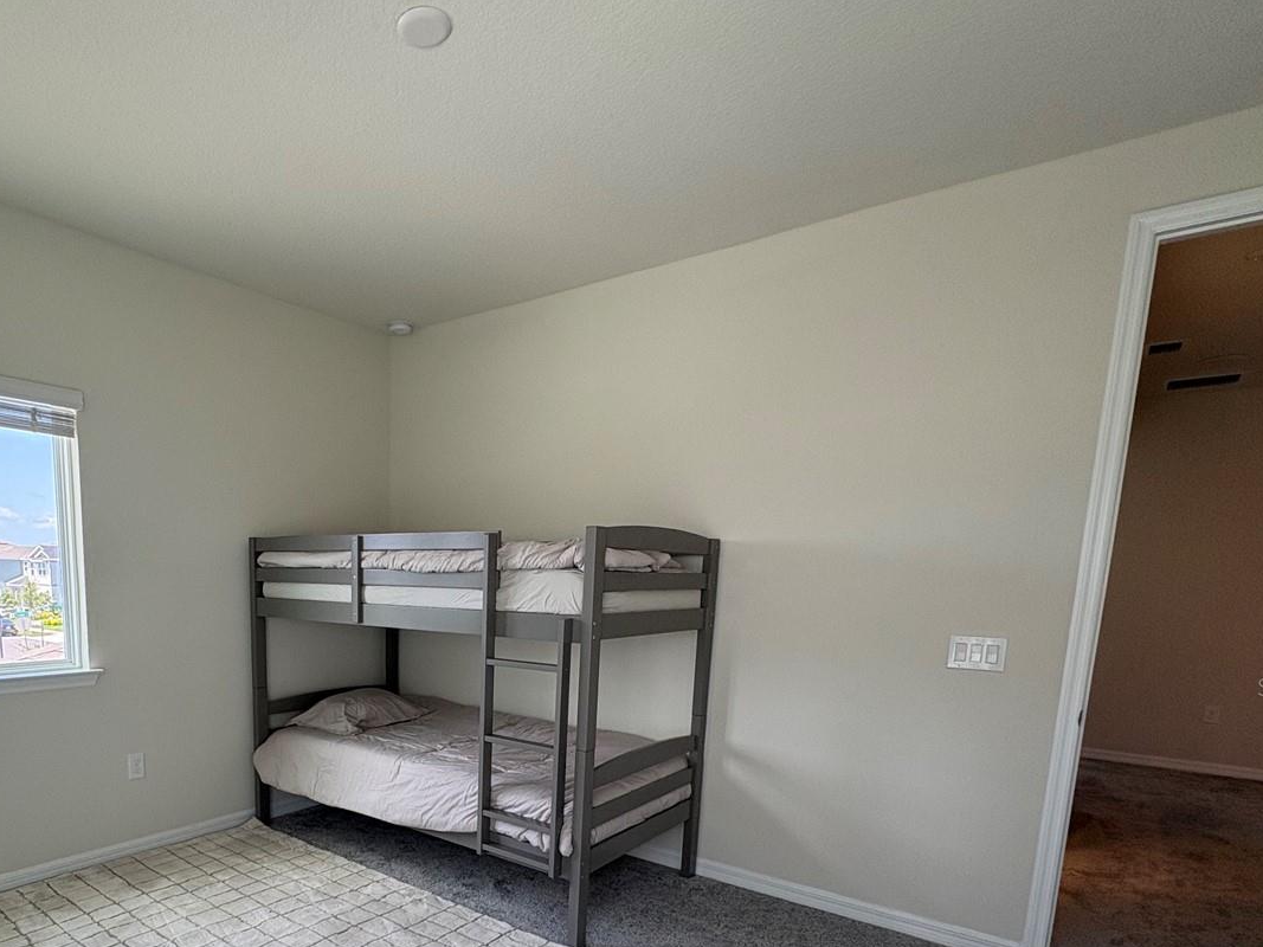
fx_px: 766
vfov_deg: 60.6
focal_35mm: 21
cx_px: 423
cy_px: 687
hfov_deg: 76.5
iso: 125
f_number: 2.2
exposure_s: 1/129
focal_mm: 2.22
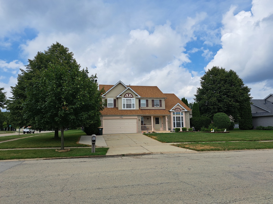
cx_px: 136
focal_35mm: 24
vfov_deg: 56.8
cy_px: 102
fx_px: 189
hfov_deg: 71.6
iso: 50
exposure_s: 1/1610
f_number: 1.8
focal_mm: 5.23
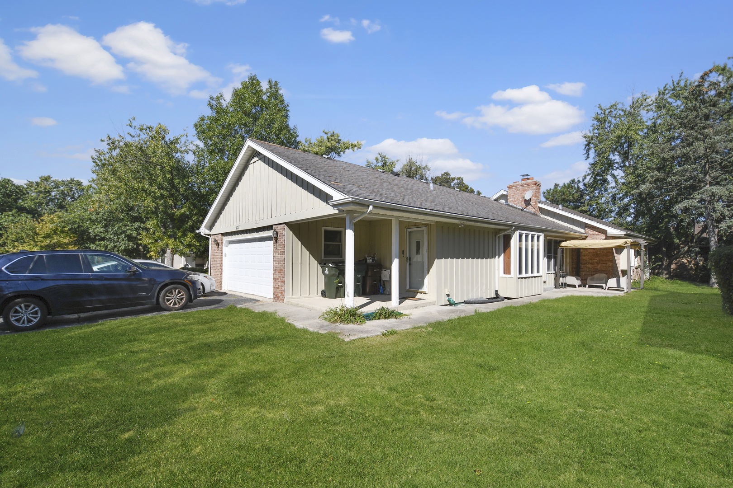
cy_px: 244
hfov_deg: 100.4
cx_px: 366
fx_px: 305
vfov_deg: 77.3
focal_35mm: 15
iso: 200
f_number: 3.5
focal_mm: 10
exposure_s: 1/8000
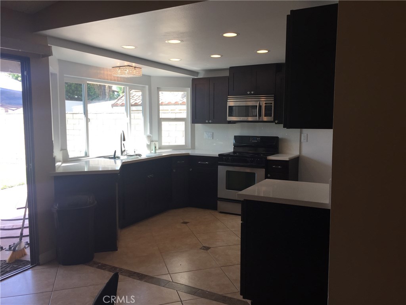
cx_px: 203
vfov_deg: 48.2
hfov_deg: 61.7
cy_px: 152
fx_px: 340
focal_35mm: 29
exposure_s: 1/120
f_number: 2.2
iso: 32
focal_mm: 4.15
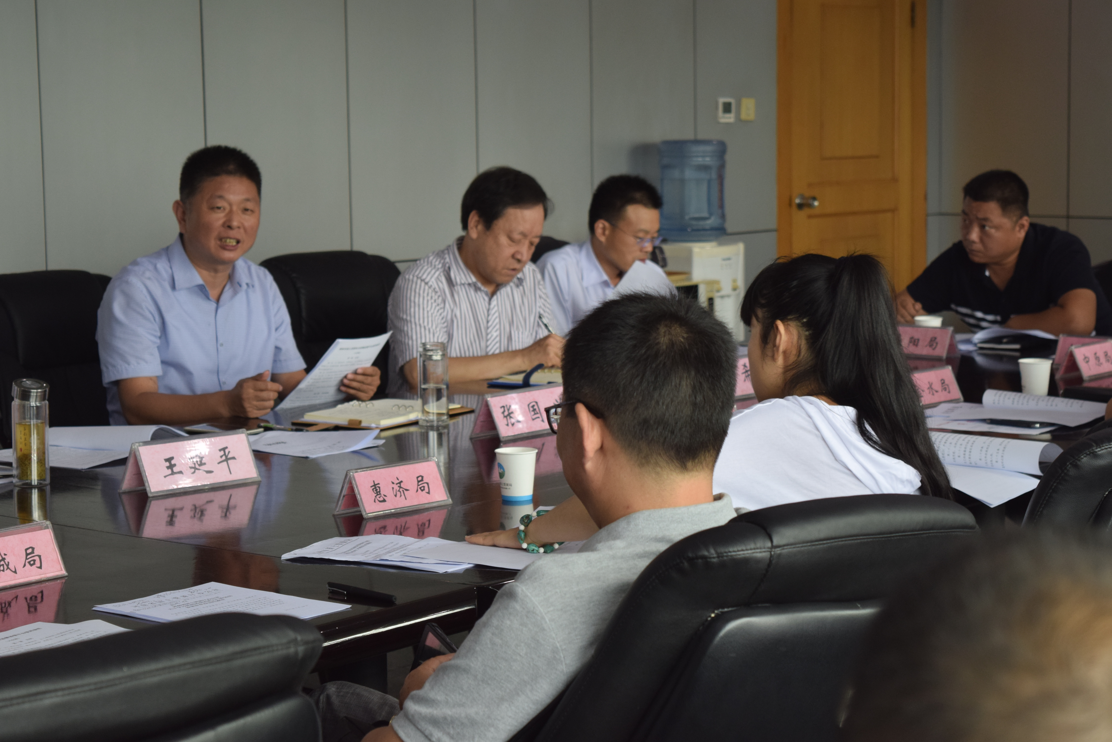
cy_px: 371
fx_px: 2549
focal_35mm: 82
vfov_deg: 16.6
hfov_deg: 24.6
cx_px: 556
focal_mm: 55
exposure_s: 1/80
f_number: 5.6
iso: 400
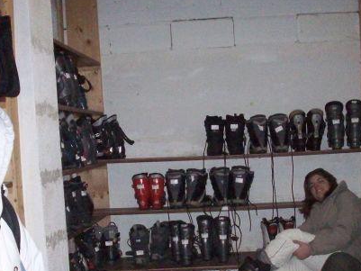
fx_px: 615
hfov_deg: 32.7
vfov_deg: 24.5
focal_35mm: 59
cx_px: 193
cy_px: 212
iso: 800
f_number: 2.8
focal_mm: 6.2
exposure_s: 1/512
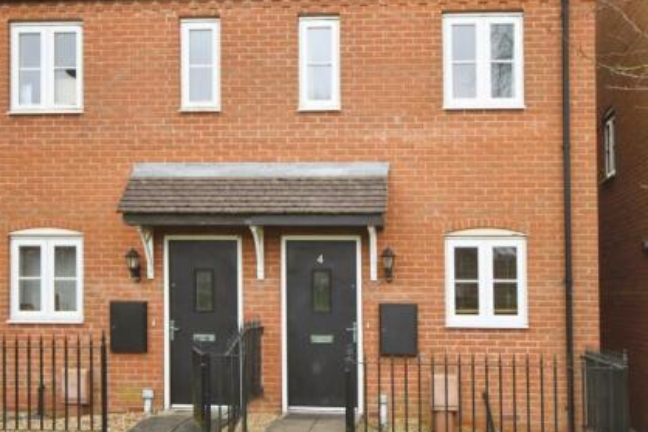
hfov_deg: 41.9
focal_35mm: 47
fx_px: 846
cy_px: 146
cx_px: 350
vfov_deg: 28.5
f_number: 5.6
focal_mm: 20
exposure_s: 1/125
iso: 800
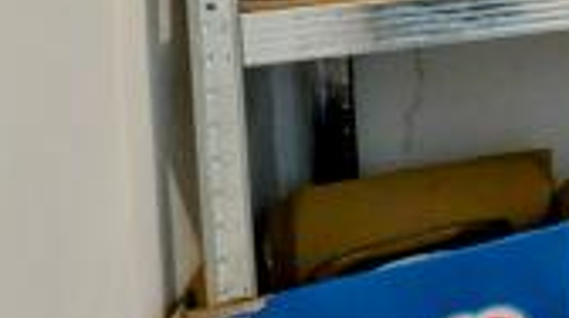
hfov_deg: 15.0
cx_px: 1372
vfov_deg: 13.5
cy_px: -249
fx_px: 1205
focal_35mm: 80
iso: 144
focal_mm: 2.23
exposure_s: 1/16.7
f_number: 1.95
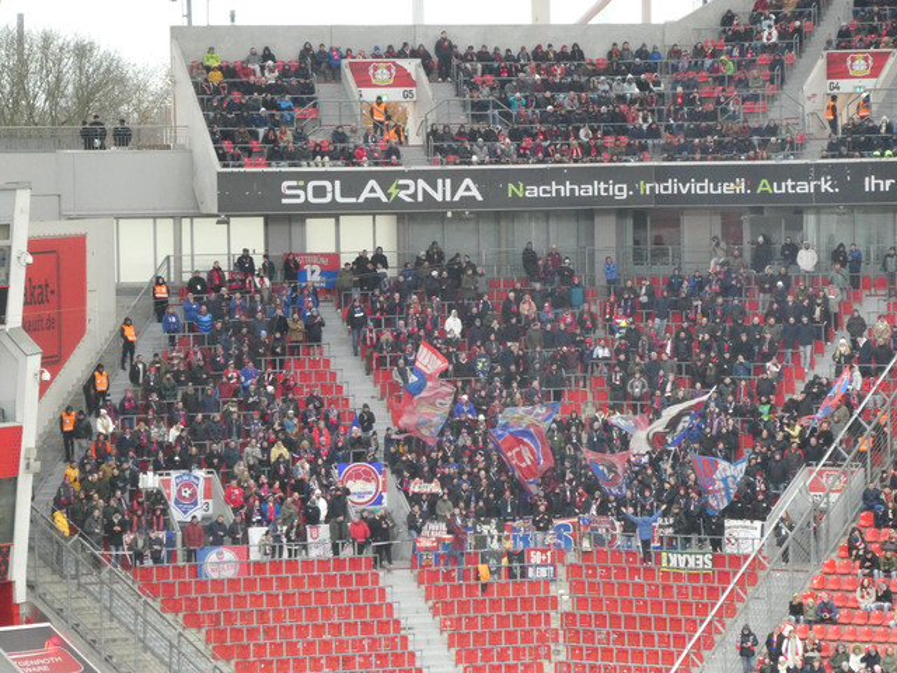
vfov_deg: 9.3
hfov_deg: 12.3
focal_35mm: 160
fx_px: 4146
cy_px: 336
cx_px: 448
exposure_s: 1/80
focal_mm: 28.7
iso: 1000
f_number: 5.5
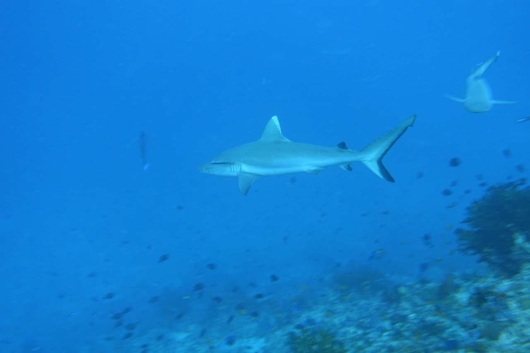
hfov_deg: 61.9
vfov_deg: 43.6
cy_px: 176
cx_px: 265
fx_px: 442
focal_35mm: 30
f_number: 2.5
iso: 200
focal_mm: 10.89
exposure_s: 1/30
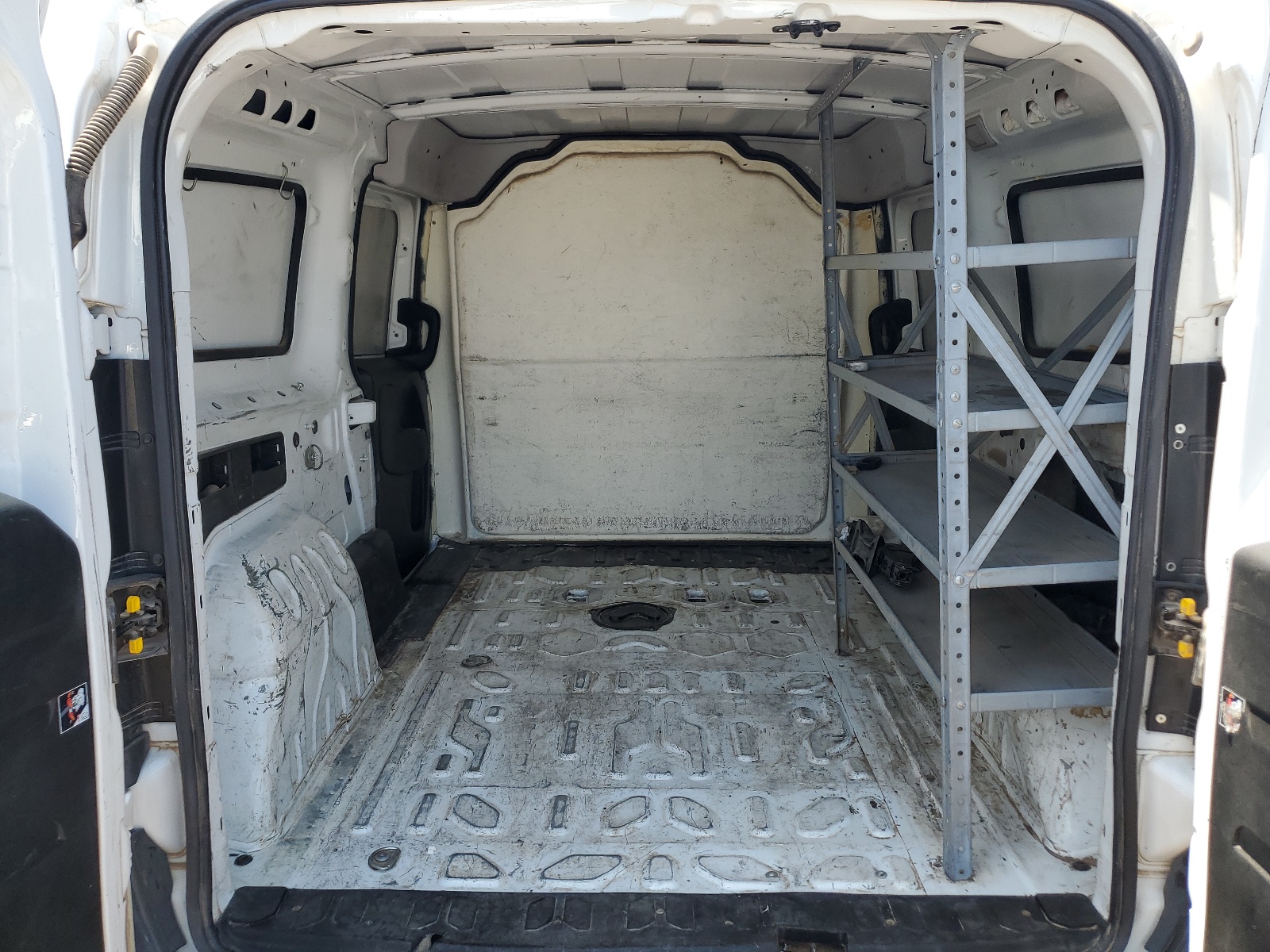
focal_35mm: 26
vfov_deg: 53.1
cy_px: 476
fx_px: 954
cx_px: 635
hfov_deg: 67.3
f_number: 1.5
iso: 50
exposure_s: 1/625
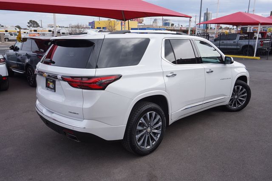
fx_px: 227
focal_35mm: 30
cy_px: 90
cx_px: 136
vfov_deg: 43.6
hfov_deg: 62.0
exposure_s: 1/250
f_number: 7.1
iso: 100
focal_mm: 20
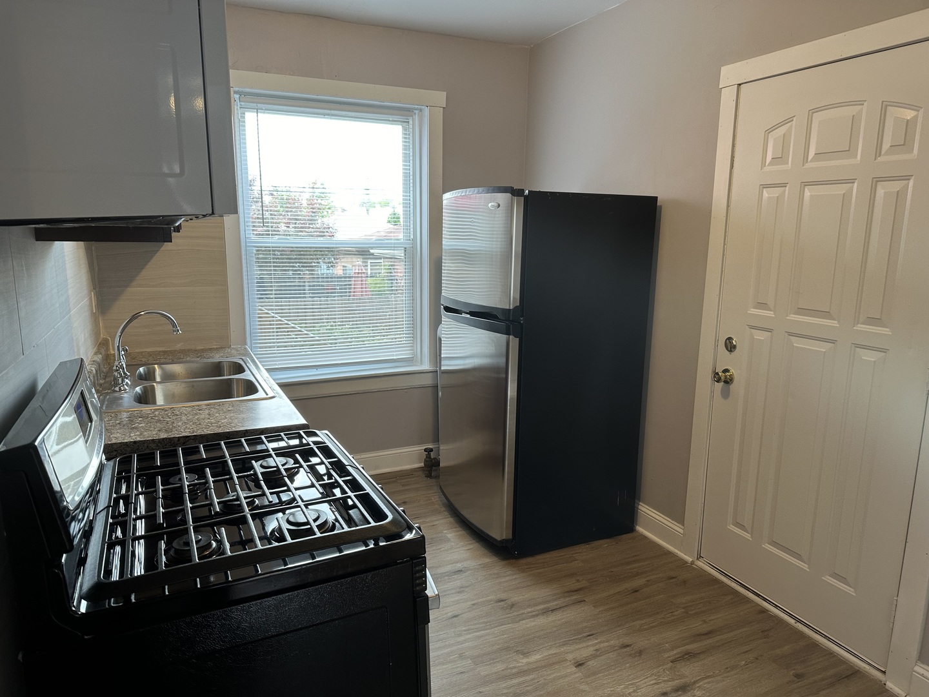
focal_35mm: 24
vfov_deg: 56.8
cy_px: 348
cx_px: 464
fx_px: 644
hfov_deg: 71.6
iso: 125
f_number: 1.78
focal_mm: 6.86
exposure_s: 1/60
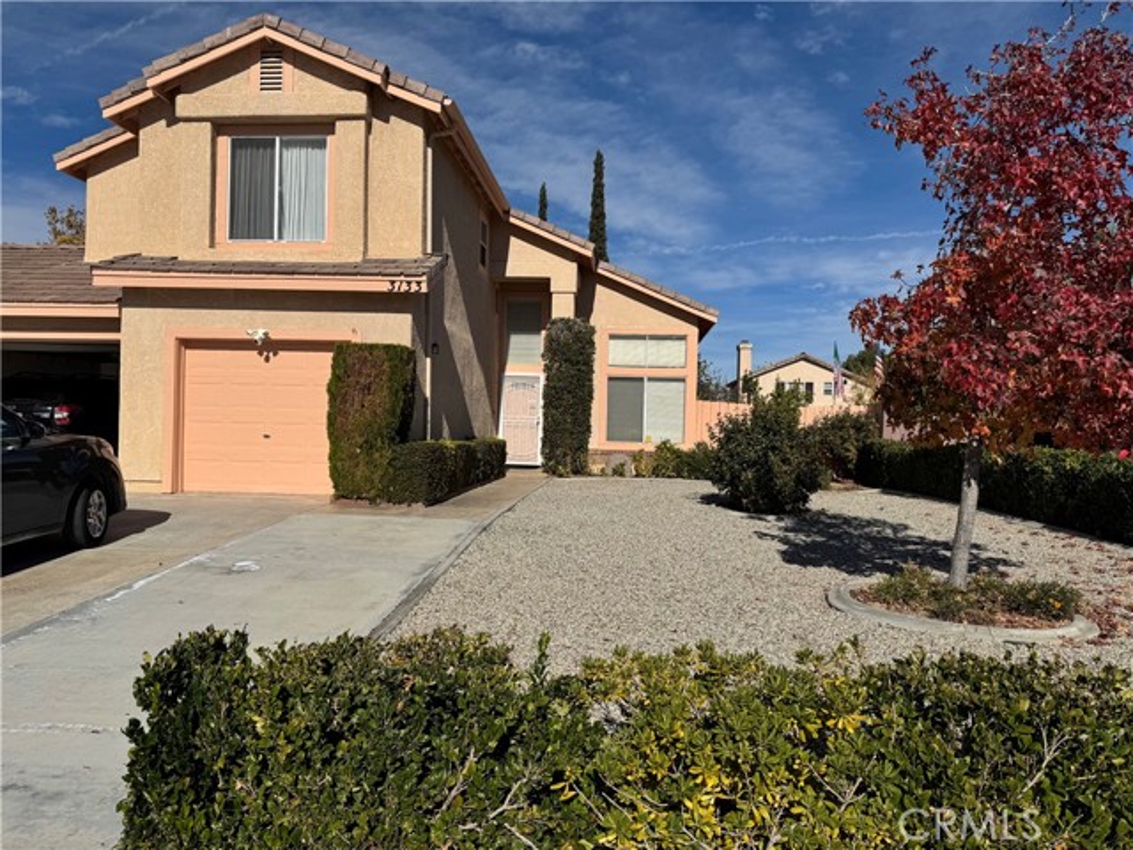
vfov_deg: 56.8
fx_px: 786
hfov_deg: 71.6
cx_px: 566
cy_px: 425
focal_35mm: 24
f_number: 1.78
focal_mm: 6.76
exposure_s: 1/12346
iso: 80
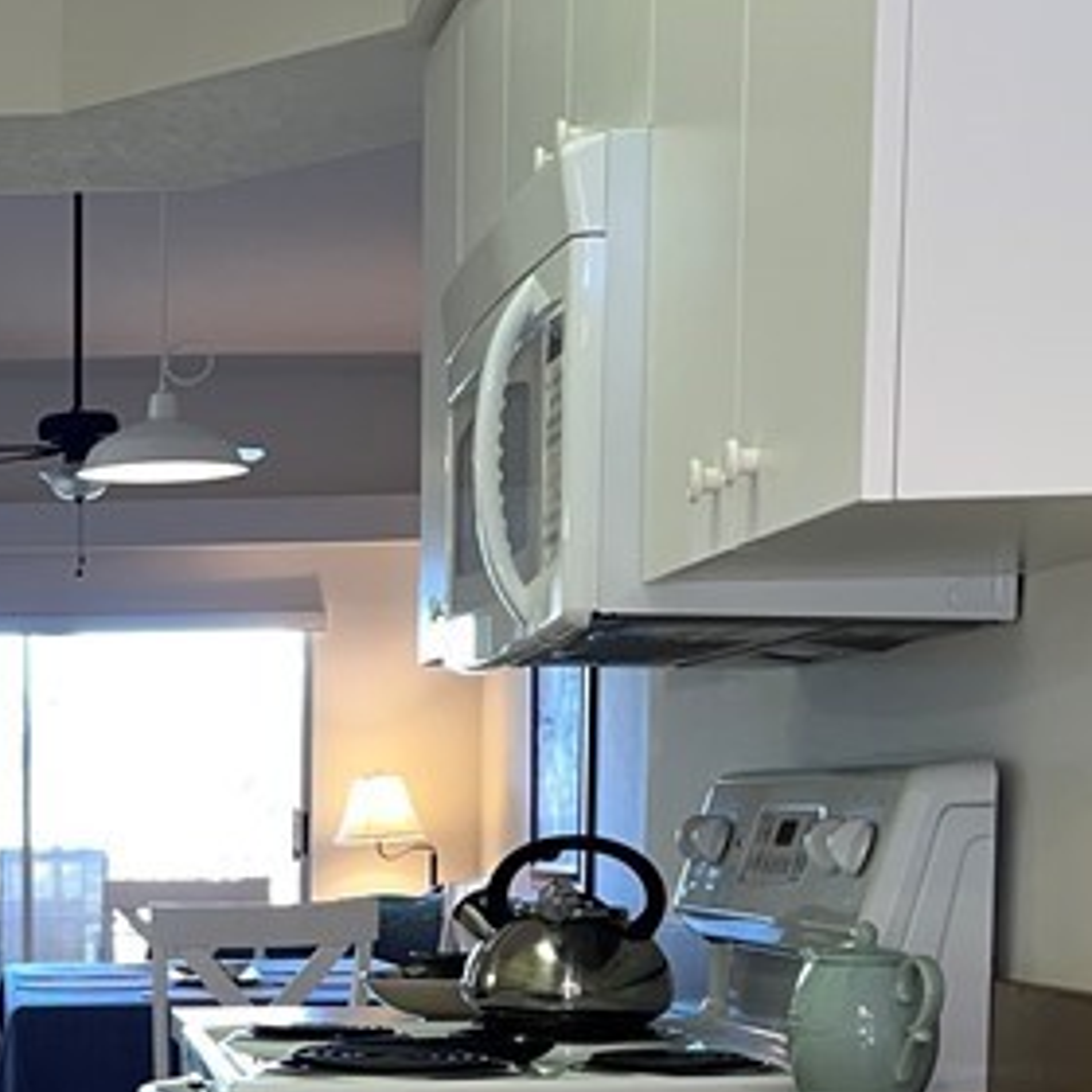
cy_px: 1205
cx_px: -187
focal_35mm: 84
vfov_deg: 19.7
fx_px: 2998
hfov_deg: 19.5
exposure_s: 1/28
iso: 40
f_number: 1.6
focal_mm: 5.1
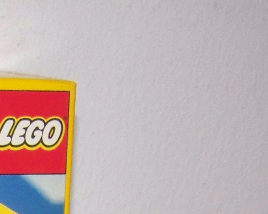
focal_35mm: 154
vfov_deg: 9.5
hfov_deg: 12.1
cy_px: 403
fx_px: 1221
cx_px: -108
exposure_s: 1/30
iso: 200
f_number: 2.8
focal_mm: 6.3
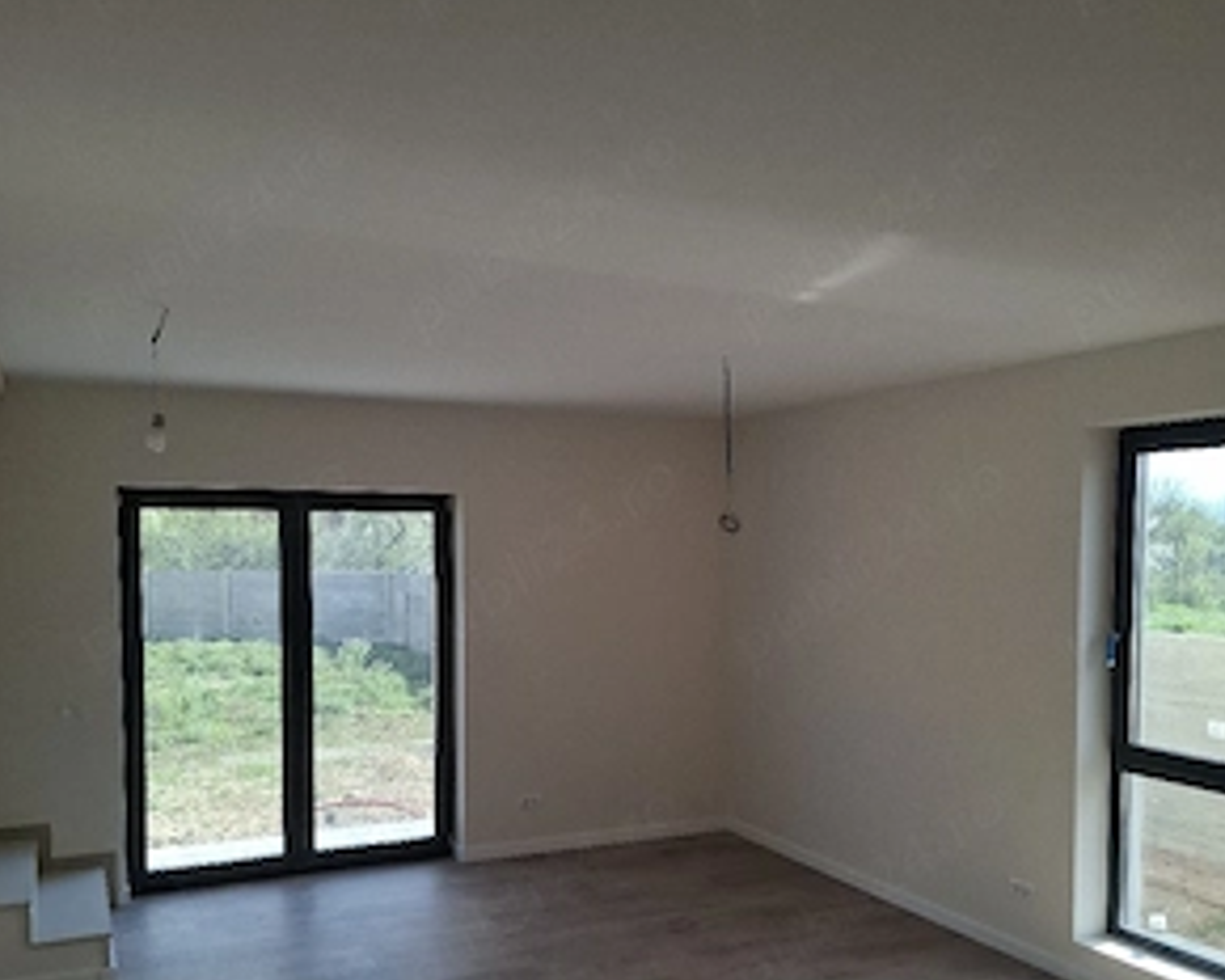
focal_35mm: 31
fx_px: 1124
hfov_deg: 57.2
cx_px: 625
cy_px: 612
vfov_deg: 46.7
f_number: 1.8
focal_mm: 5.54
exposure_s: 1/370
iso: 50
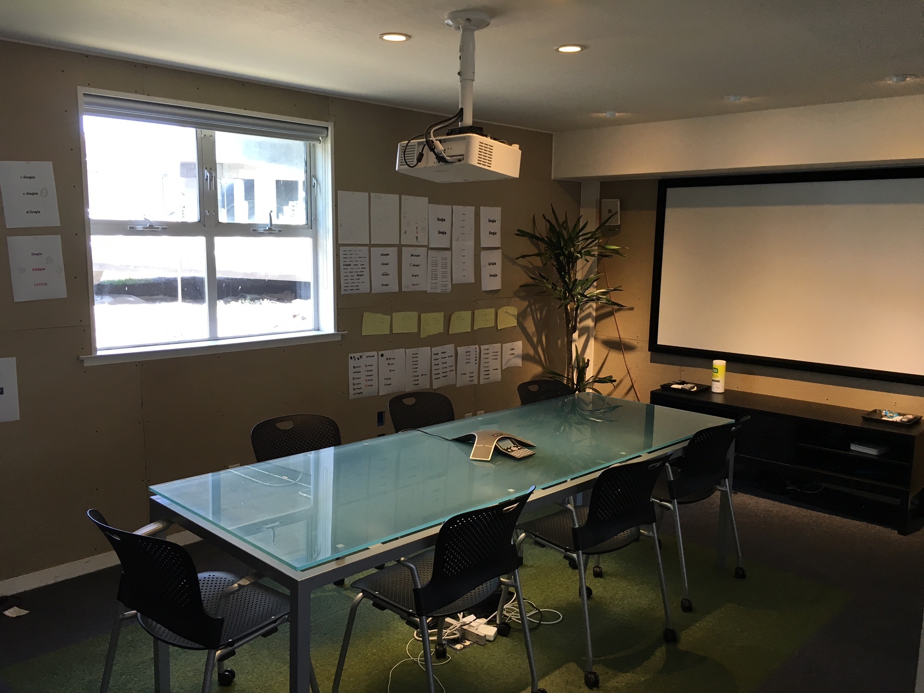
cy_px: 346
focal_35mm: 29
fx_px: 774
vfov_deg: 48.2
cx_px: 462
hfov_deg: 61.7
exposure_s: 1/30
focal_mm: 4.15
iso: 32
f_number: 2.2
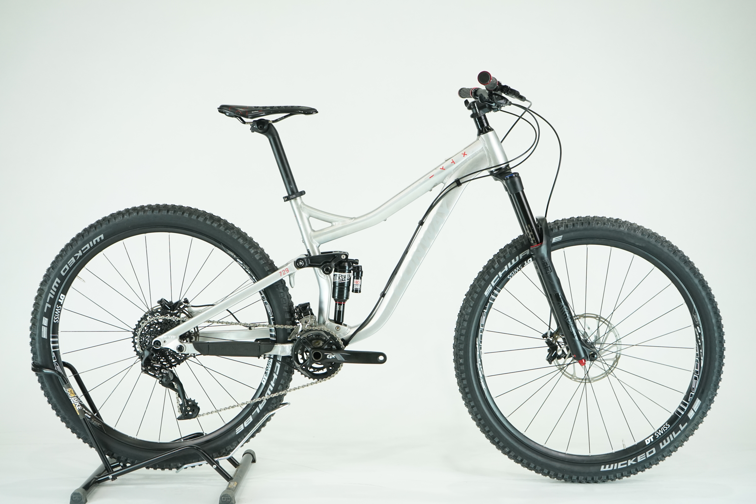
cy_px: 252
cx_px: 378
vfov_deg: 27.0
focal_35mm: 50
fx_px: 1050
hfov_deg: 39.6
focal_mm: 50
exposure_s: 1/200
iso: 1600
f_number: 5.6
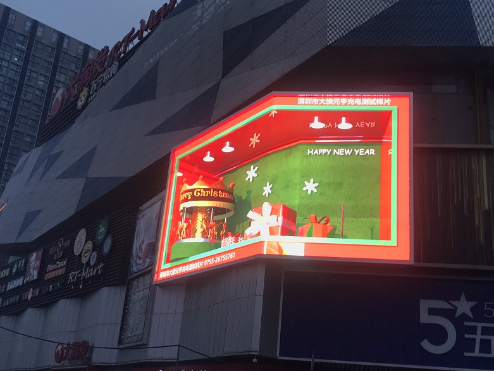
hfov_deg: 43.8
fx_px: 614
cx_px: 271
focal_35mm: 43
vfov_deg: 33.6
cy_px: 206
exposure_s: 1/120
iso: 25
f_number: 1.8
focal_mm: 3.99
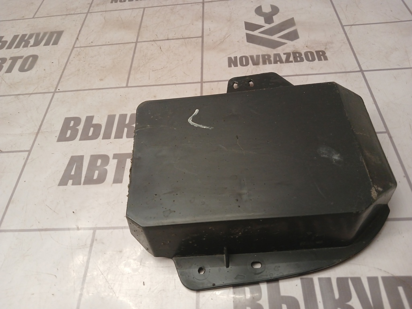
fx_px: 321
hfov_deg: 65.3
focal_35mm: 27
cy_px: 154
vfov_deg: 51.4
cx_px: 206
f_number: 1.8
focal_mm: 4
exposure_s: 1/50
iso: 160
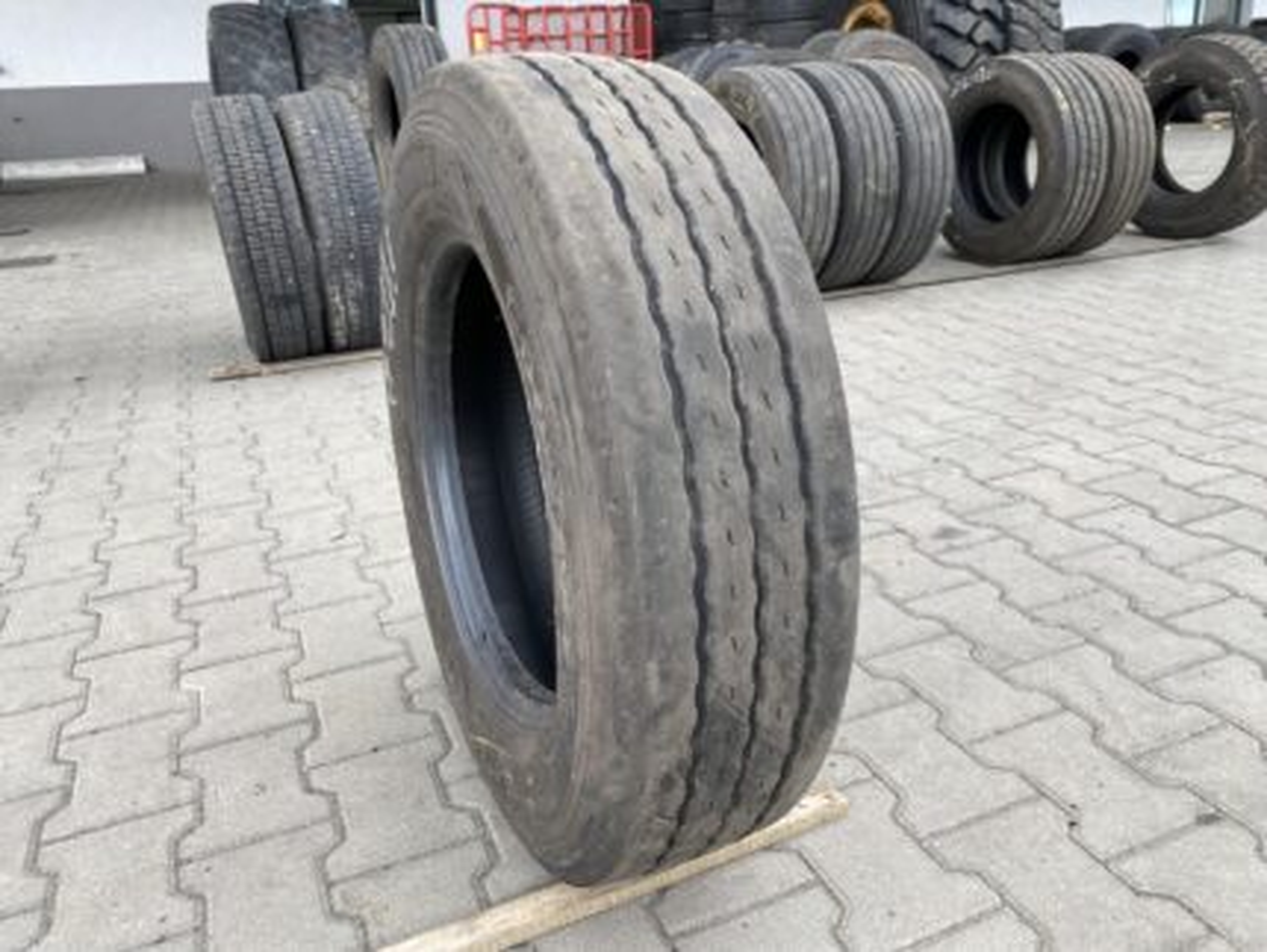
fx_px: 952
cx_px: 634
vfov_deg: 53.1
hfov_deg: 67.3
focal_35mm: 26
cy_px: 476
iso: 32
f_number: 1.8
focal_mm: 4.25
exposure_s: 1/414
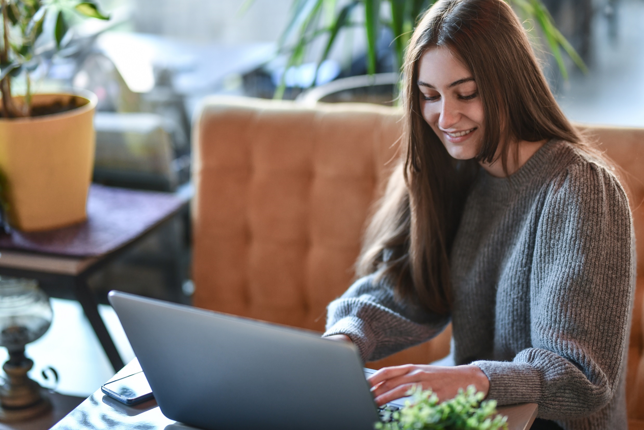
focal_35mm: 85
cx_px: 322
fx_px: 1521
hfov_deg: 23.9
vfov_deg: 16.1
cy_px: 215
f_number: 1.6
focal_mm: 85
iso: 400
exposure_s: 1/250
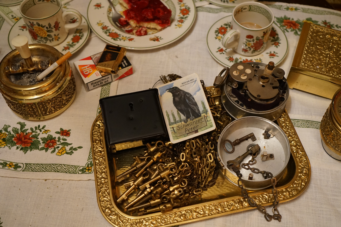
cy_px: 114
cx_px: 170
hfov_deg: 50.7
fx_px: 360
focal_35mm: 38
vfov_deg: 35.1
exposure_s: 1/160
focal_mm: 38
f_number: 4
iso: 3200
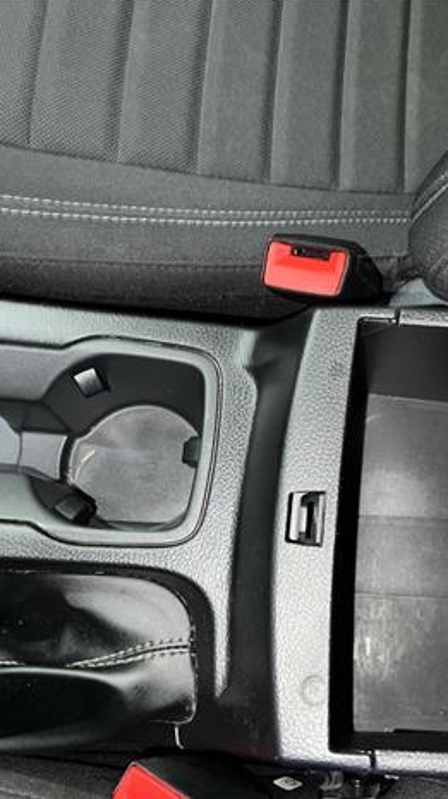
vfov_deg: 51.6
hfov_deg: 29.1
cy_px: 409
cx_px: 410
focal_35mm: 39
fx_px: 825
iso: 50
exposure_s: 1/5
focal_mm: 5.7
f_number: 1.5
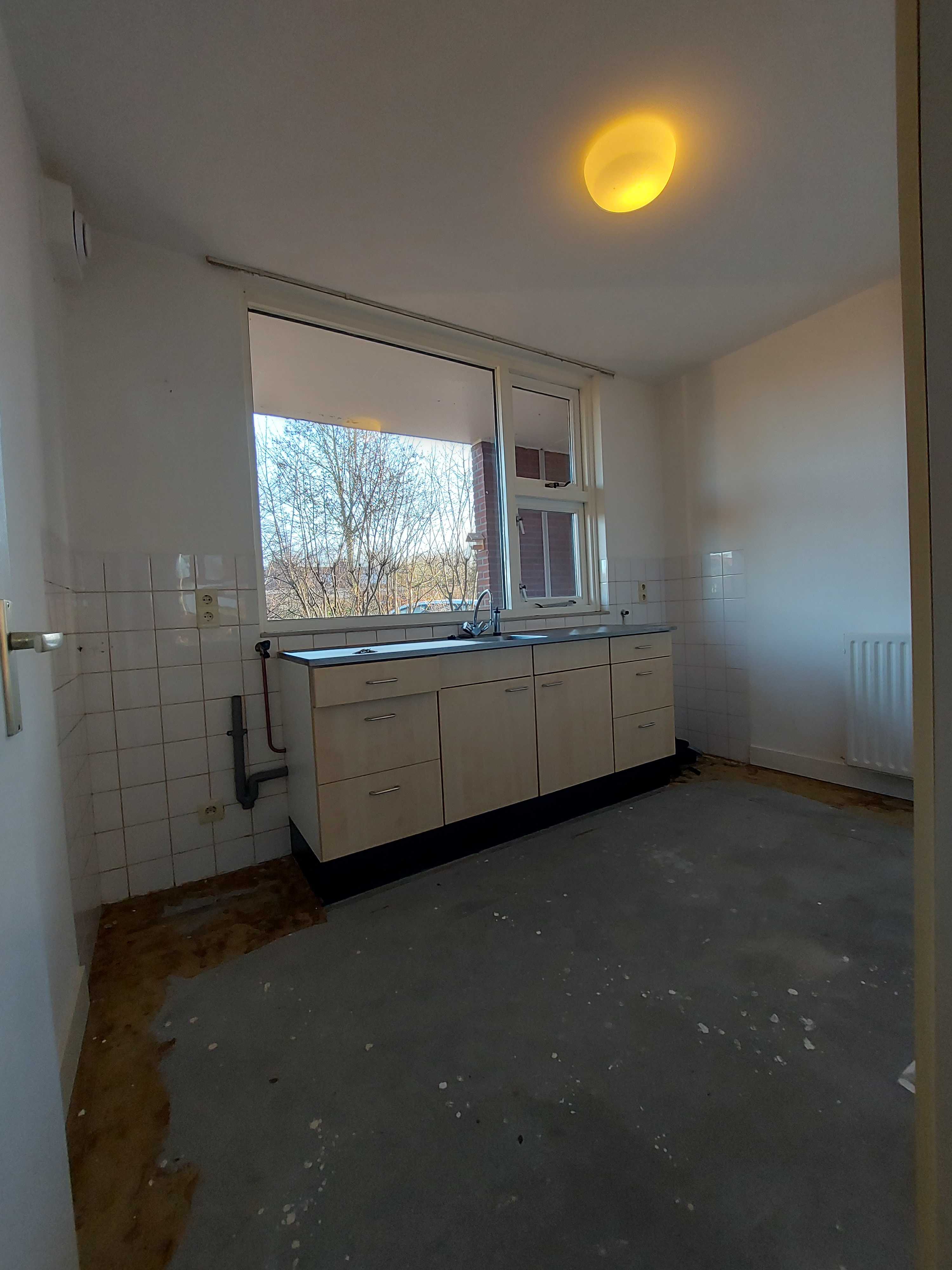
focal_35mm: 13
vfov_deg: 106.2
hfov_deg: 89.9
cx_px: 476
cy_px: 635
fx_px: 477
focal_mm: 1.74
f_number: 2.2
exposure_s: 1/50
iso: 80
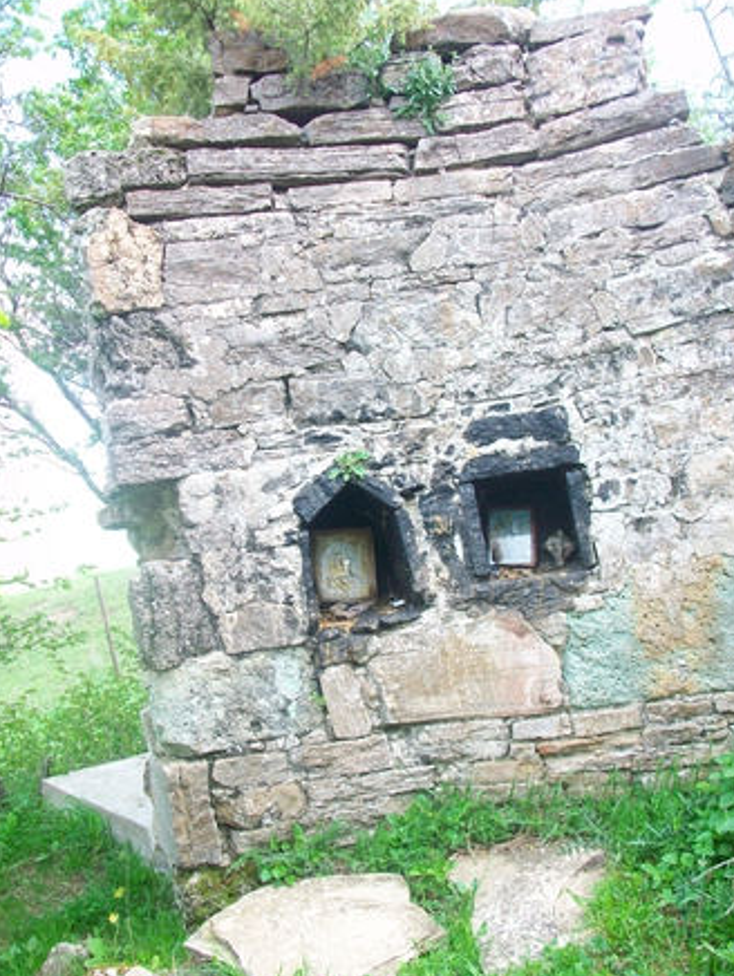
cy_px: 492
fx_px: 931
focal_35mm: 33
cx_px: 371
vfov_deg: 55.3
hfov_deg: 43.0
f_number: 2.8
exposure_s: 1/80
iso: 64
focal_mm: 5.7
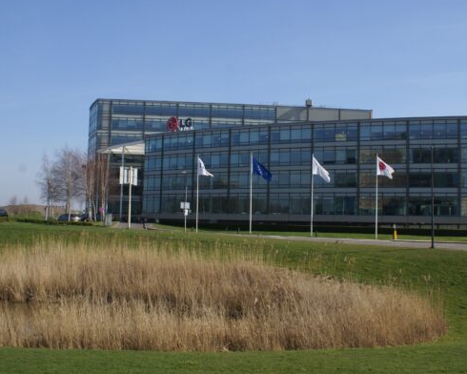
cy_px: 186
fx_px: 525
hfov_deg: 47.9
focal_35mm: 38
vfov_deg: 39.2
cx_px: 246
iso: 100
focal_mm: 22
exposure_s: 1/160
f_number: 10
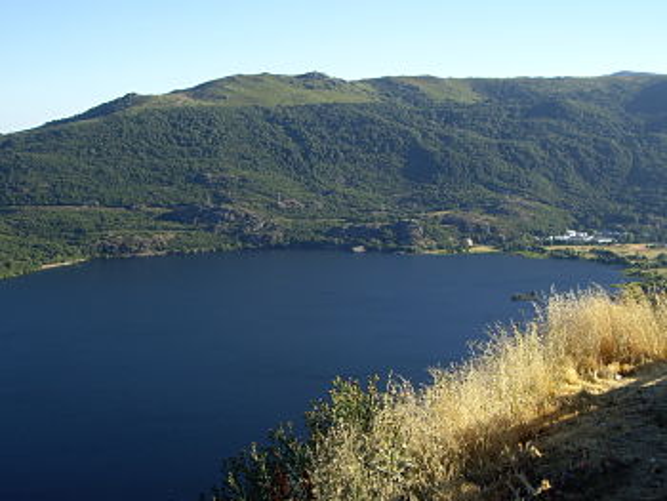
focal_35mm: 38
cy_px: 250
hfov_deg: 48.9
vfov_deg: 37.8
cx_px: 334
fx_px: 733
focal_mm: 6.2
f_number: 4.3
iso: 50
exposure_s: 1/160
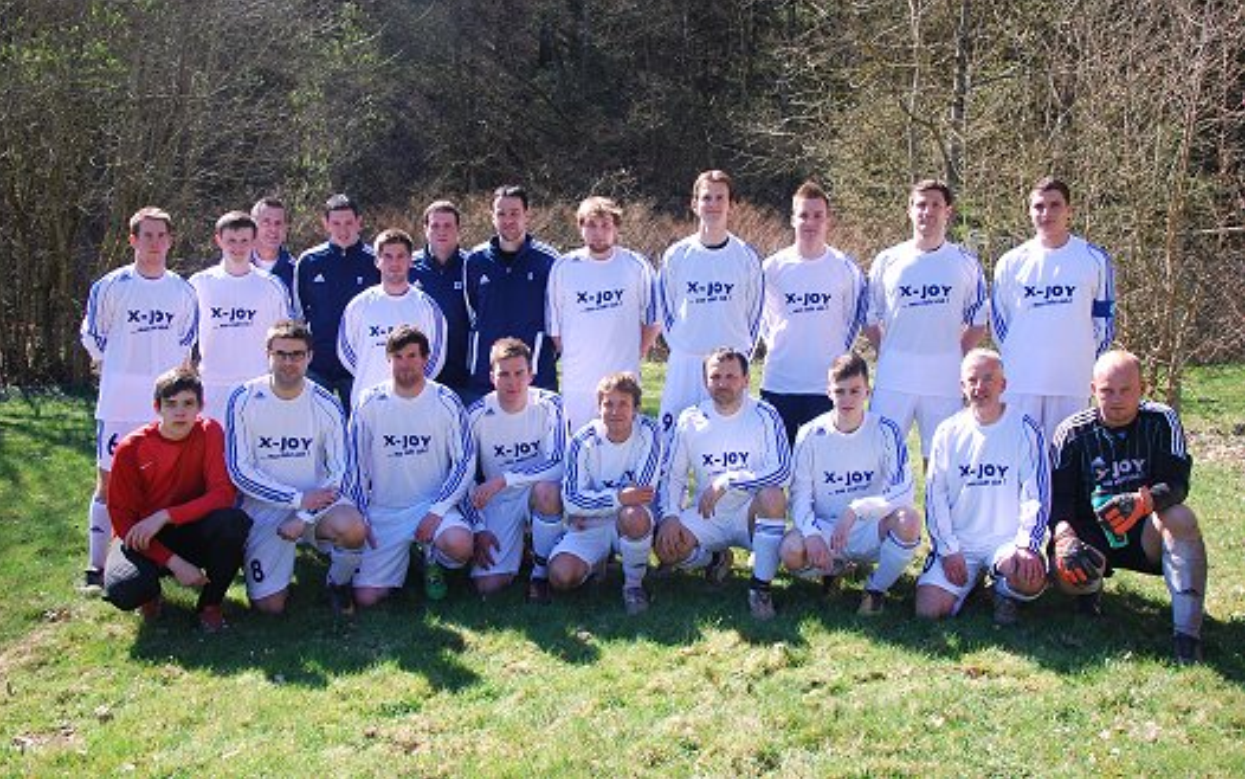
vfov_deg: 34.4
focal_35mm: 37
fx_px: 1256
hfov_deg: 52.7
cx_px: 620
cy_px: 361
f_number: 5.6
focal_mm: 24
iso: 100
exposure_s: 1/125
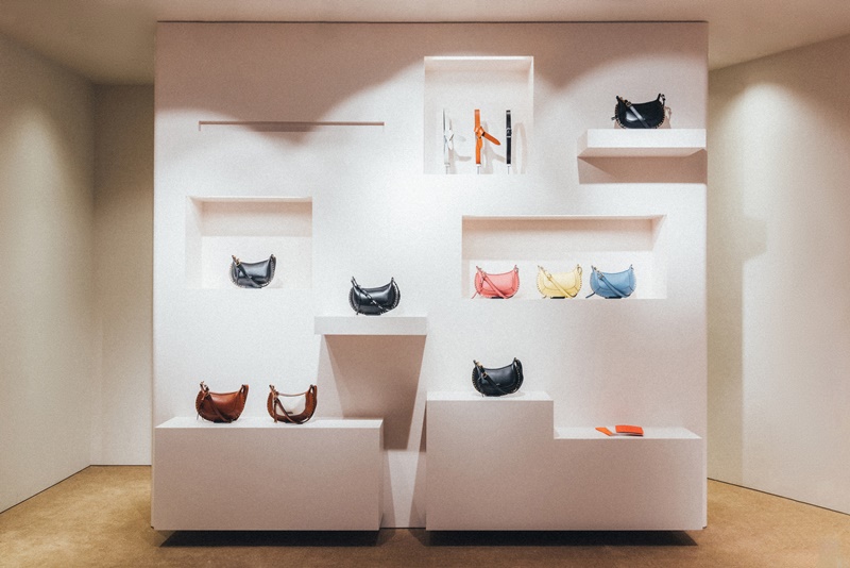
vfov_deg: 38.9
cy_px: 284
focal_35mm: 34
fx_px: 803
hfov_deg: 55.8
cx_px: 425
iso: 400
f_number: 8
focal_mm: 34
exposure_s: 1/60
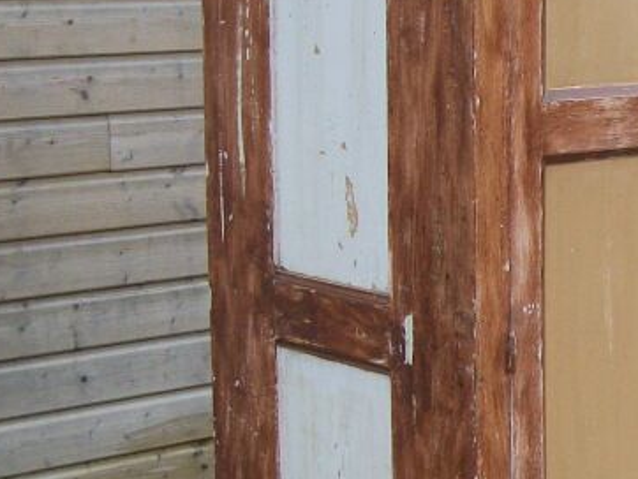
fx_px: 2084
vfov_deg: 13.1
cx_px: 881
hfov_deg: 16.3
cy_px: 313
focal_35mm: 113
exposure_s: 1/400
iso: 80
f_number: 2.9
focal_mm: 5.7
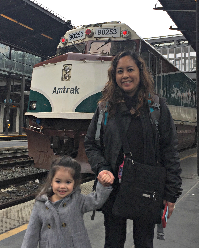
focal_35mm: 39
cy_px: 101
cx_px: 107
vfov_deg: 46.6
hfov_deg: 38.2
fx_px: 287
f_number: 2.2
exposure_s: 1/507
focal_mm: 4.15
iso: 32
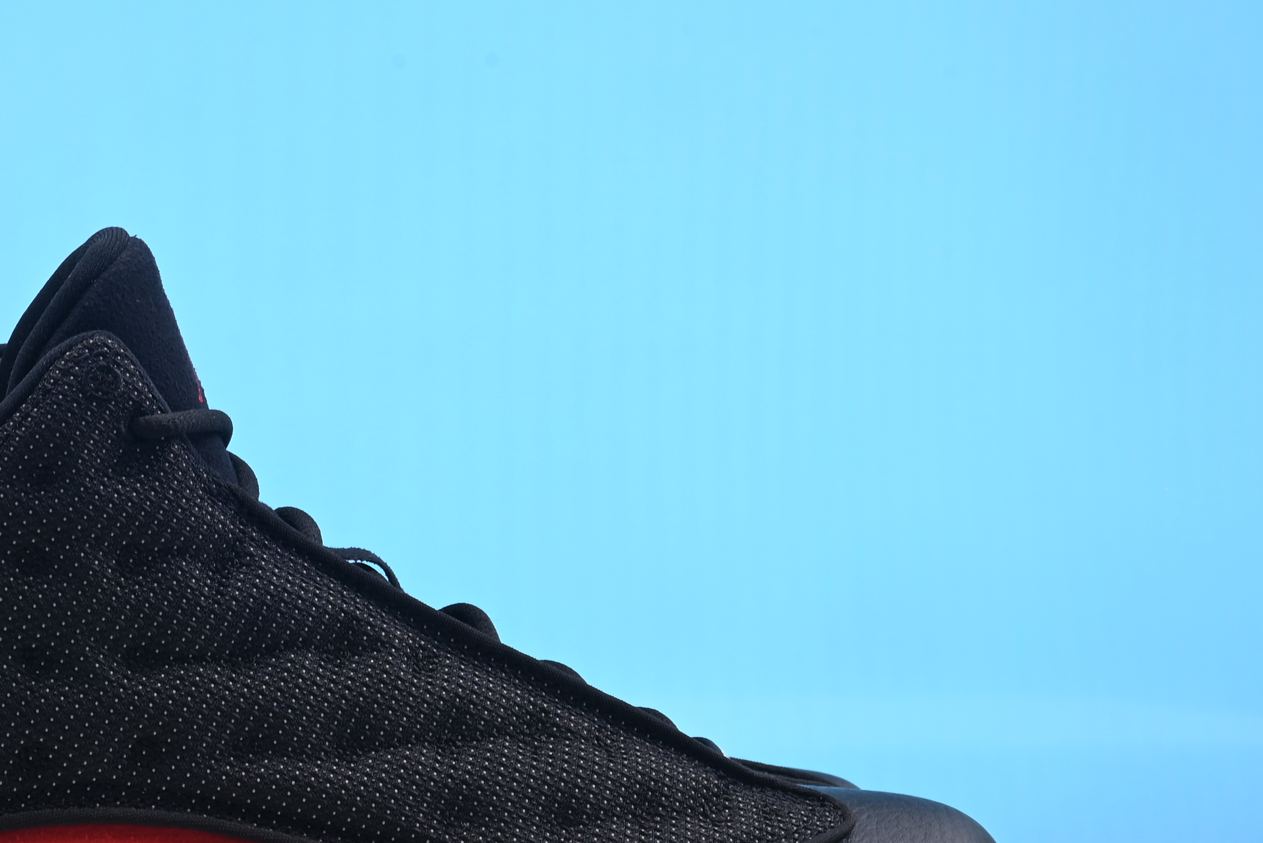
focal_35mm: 86
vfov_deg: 15.9
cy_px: 517
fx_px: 3018
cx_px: 289
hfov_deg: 23.4
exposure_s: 1/2
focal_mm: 37
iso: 100
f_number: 16
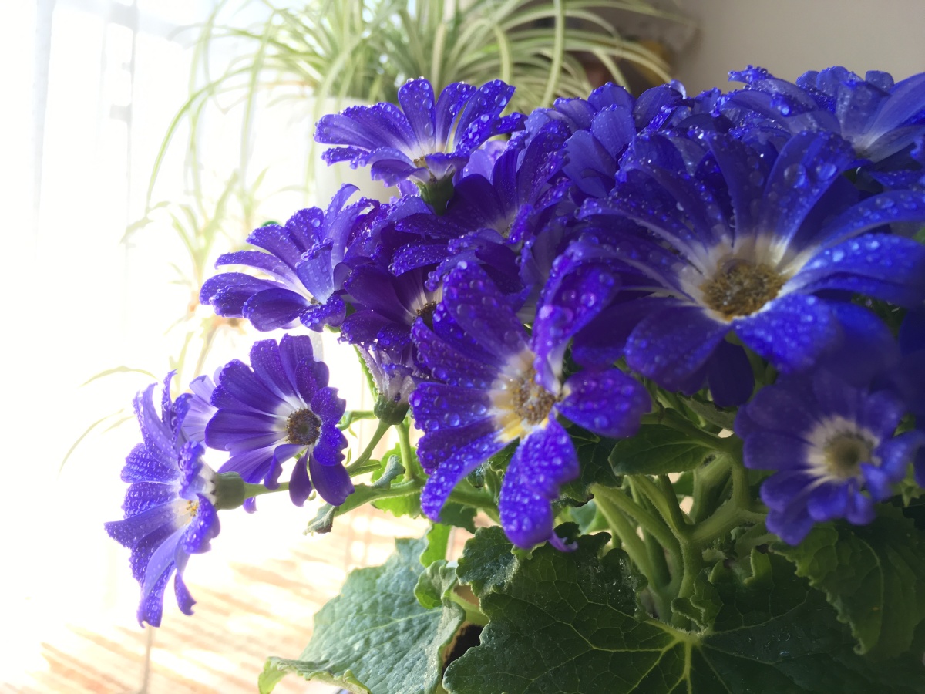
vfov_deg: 48.2
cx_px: 462
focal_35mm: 29
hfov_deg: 61.7
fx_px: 775
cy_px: 347
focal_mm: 4.15
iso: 50
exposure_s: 1/30
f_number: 2.2
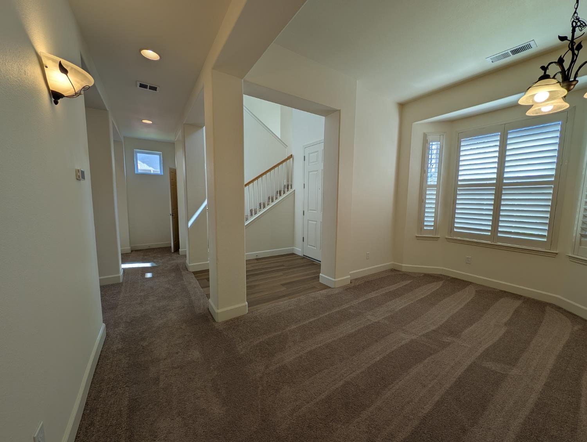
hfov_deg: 110.5
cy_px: 221
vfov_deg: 94.6
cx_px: 294
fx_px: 204
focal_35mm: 12
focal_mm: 2.23
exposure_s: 1/280
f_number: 1.95
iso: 41
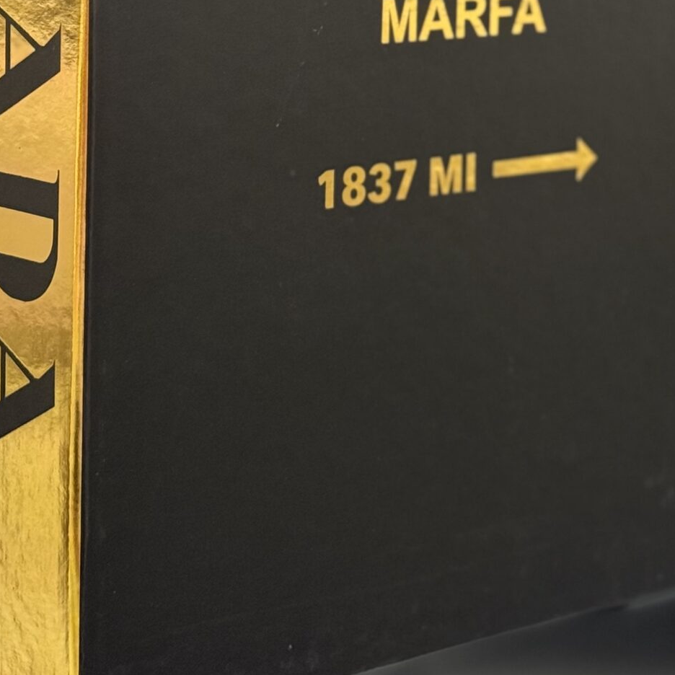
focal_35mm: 116
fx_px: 2559
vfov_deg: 14.7
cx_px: 378
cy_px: -62
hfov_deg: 15.0
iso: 400
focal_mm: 6.76
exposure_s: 1/25
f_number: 1.78
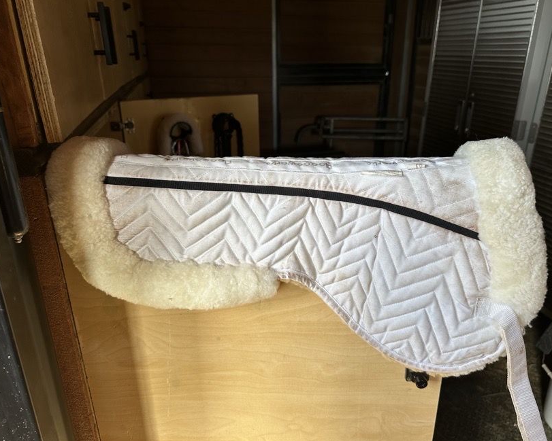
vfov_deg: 54.9
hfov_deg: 66.0
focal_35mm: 26
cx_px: 287
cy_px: 228
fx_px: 425
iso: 64
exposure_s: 1/187
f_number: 1.78
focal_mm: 6.86
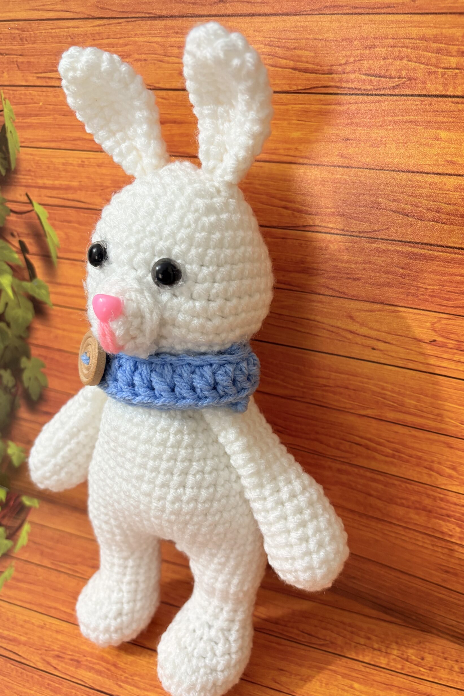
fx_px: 541
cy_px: 358
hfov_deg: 46.4
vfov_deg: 65.5
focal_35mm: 28
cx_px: 239
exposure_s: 1/60
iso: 200
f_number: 1.6
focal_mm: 5.96
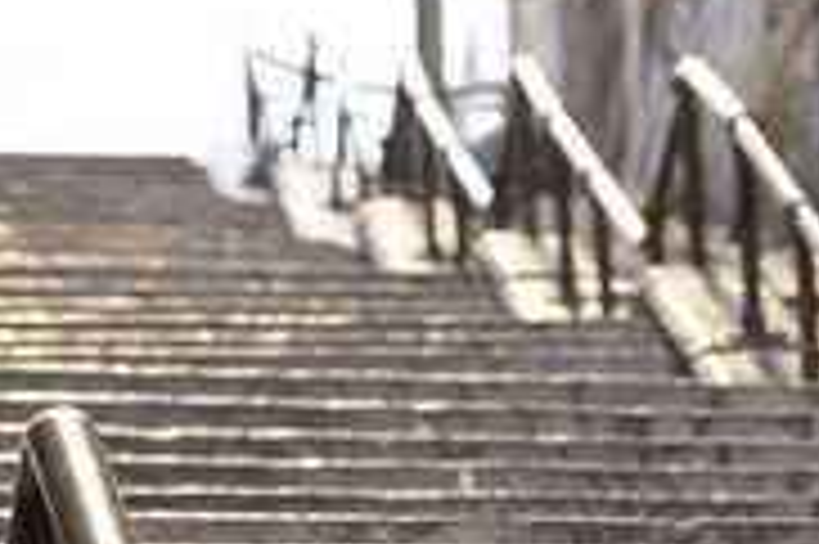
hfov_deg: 4.9
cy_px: 351
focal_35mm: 421
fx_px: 9569
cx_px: 1332
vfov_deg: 3.3
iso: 800
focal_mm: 77.3
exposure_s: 1/400
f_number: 4
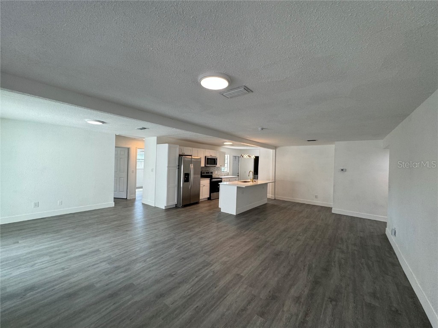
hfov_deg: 102.1
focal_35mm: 14
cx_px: 219
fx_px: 177
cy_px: 164
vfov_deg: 85.7
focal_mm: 2.22
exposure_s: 1/120
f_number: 2.2
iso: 100
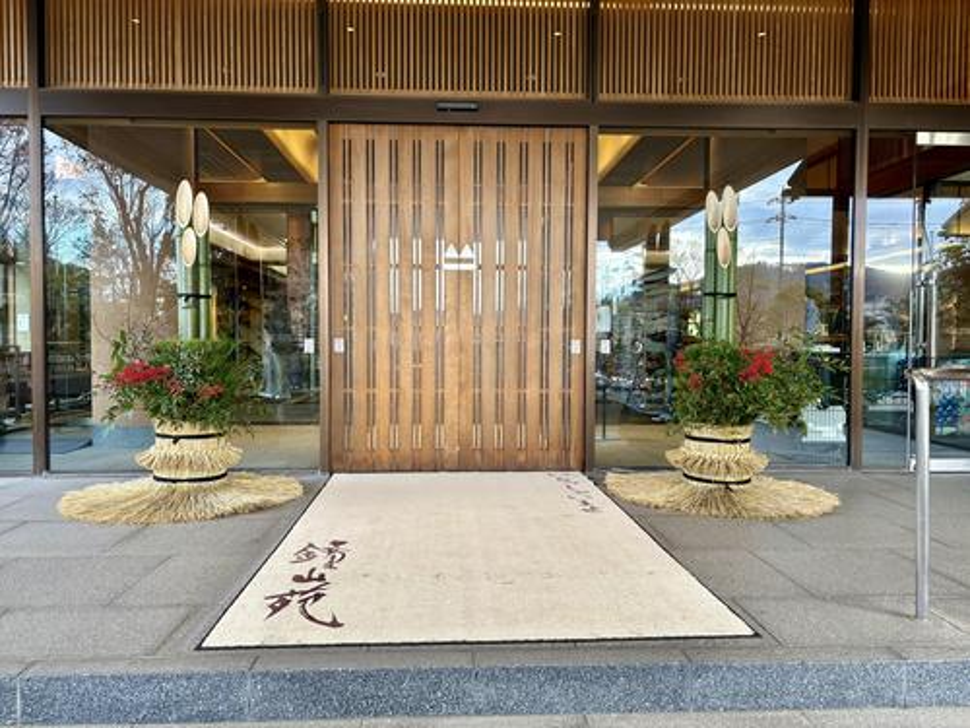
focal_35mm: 26
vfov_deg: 53.1
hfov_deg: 67.3
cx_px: 485
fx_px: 729
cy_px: 364
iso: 80
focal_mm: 5.96
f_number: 1.6
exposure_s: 1/100
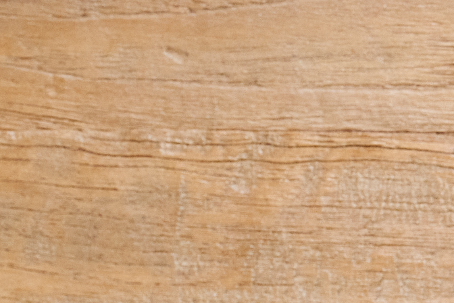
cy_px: 613
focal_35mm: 297
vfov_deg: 4.6
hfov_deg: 6.7
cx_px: 989
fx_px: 3746
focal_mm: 58
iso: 640
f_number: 8
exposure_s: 1/200
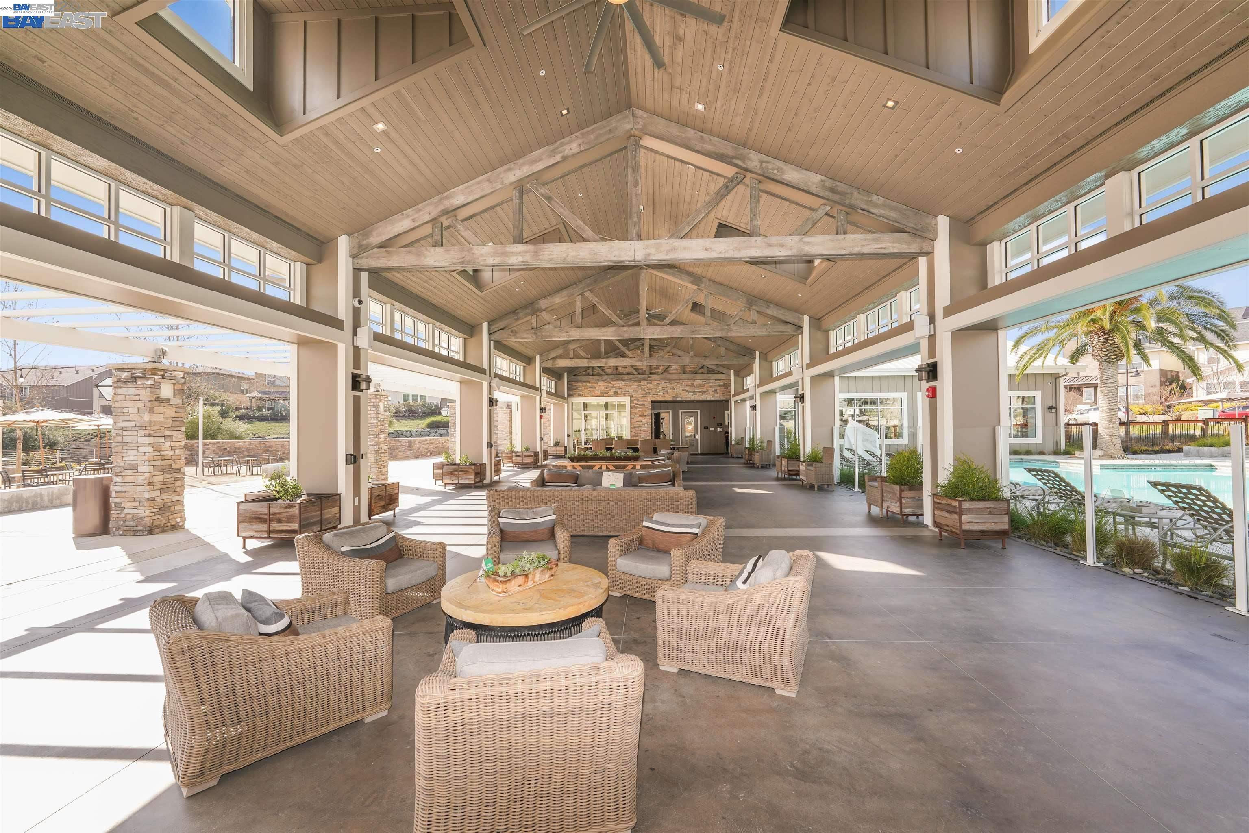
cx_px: 624
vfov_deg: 81.2
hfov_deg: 104.2
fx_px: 486
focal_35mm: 14
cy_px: 416
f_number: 6.3
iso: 100
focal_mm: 14
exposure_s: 1/125
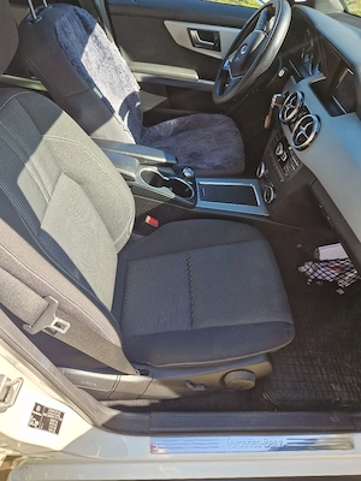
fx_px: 320
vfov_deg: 73.9
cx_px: 180
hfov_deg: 58.9
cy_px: 240
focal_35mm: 23
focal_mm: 5.4
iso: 50
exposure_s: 1/182
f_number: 1.8
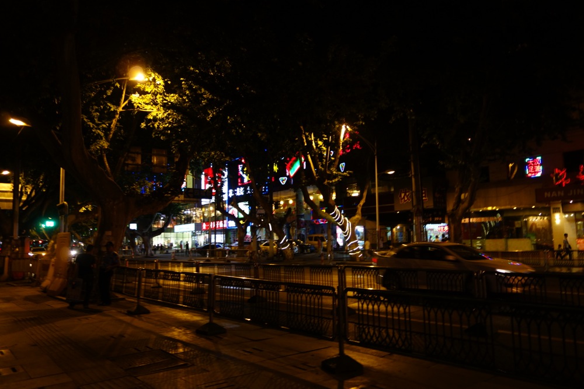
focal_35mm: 28
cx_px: 292
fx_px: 454
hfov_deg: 65.5
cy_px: 194
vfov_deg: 46.4
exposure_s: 1/30
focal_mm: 10.4
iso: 250
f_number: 1.8
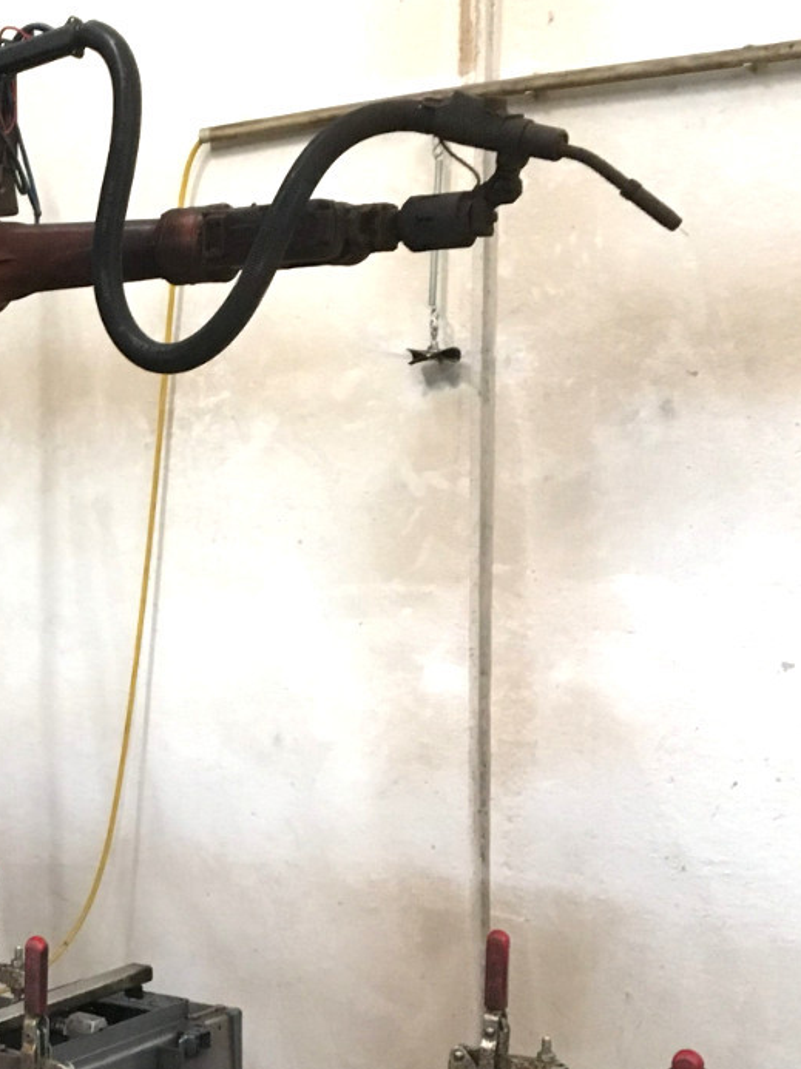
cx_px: -69
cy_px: 648
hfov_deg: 20.9
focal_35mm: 67
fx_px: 2069
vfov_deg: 28.9
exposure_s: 1/25
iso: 200
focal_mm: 4.2
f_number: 2.2
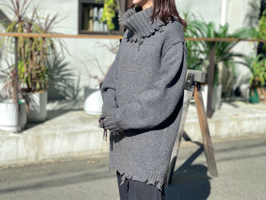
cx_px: 133
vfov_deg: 28.0
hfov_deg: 36.8
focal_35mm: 52
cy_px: 100
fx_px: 400
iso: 20
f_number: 2
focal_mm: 6
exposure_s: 1/1653
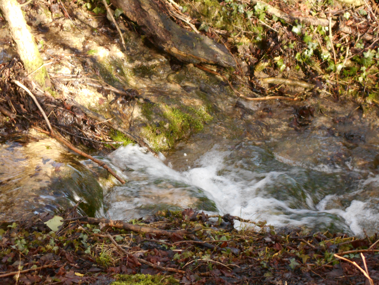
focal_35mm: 130
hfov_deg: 15.2
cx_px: 190
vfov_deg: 11.4
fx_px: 1423
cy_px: 142
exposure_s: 1/60
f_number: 6.5
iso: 400
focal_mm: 23
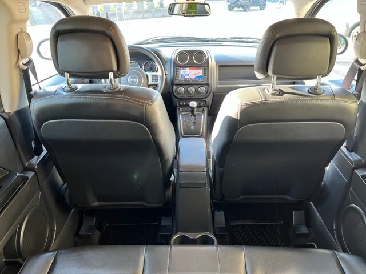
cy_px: 137
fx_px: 275
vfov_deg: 53.1
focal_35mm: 26
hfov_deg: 67.3
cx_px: 183
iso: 160
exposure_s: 1/60
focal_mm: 5.7
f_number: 1.5
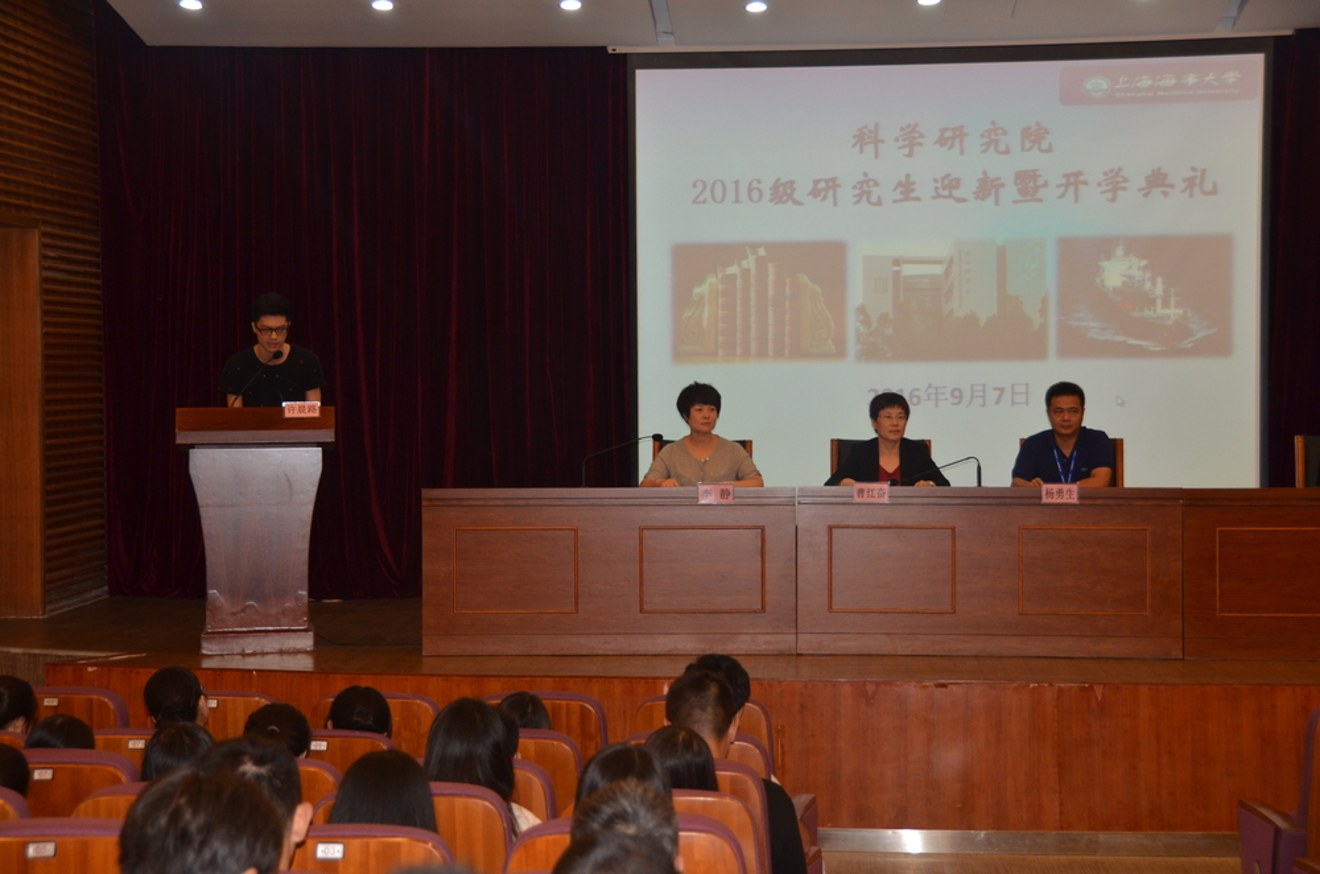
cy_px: 437
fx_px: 2744
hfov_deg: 27.0
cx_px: 660
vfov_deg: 18.1
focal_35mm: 75
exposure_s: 1/60
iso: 500
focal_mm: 50
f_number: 4.8
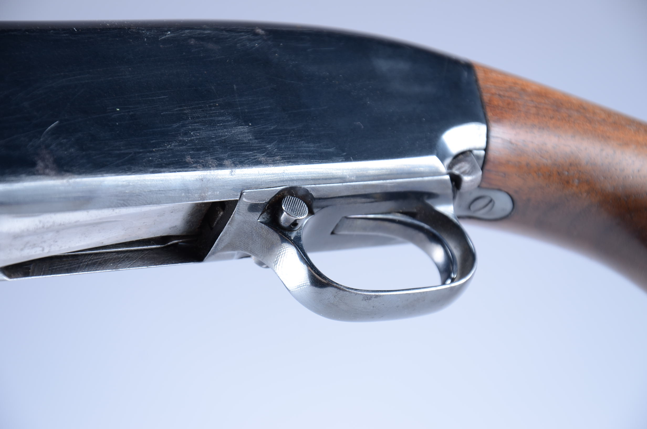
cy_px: 214
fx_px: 2825
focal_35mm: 158
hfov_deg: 13.1
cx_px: 324
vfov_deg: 8.7
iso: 100
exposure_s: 1/100
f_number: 7.1
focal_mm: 105
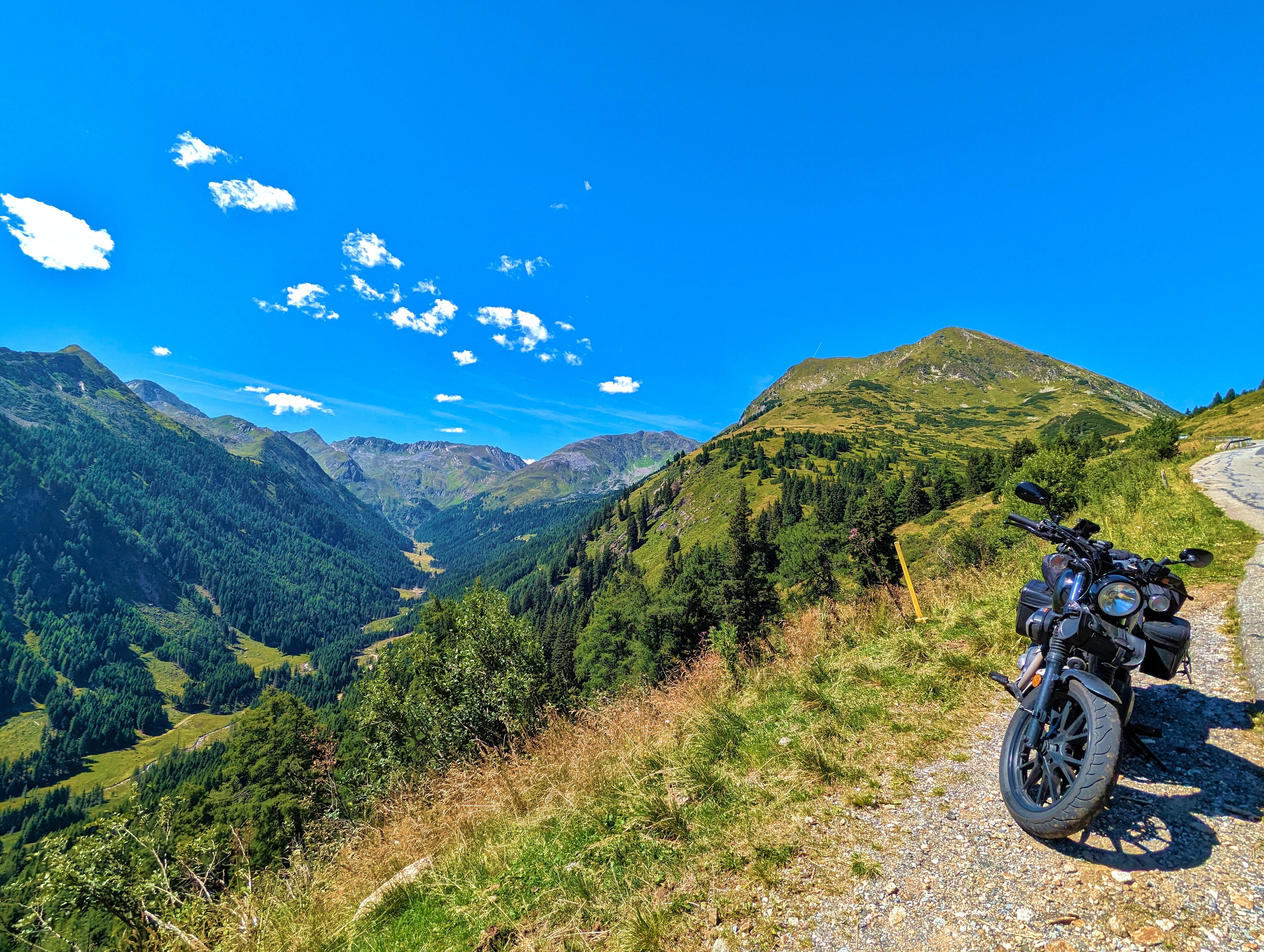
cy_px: 476
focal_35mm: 16
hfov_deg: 94.4
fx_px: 585
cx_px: 632
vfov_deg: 78.2
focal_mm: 2.35
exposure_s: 1/1222
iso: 49
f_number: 2.2
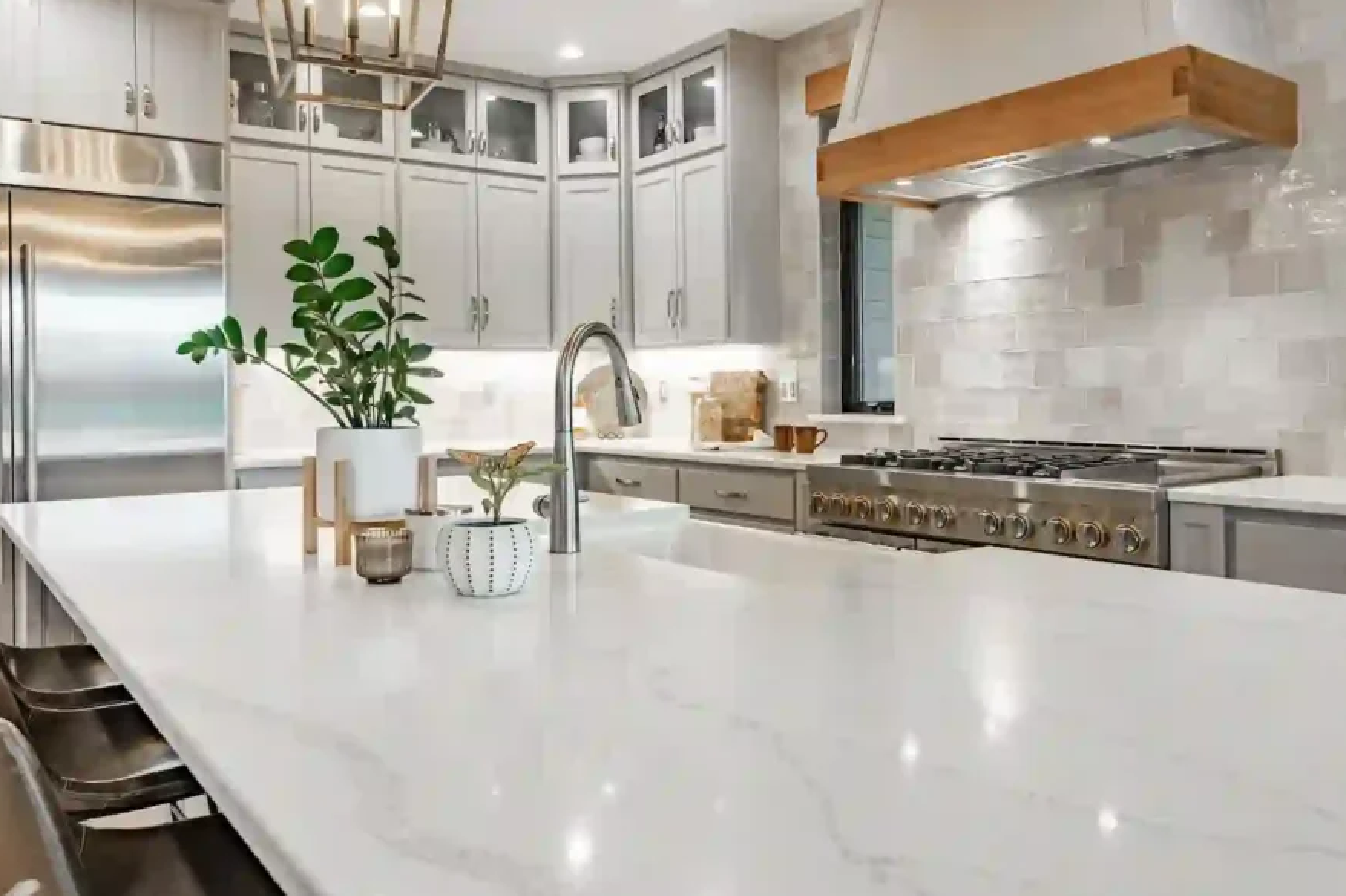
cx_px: 633
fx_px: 1047
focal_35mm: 28
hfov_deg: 65.4
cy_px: 399
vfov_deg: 46.3
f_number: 10
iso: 64
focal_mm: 24
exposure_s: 1/8
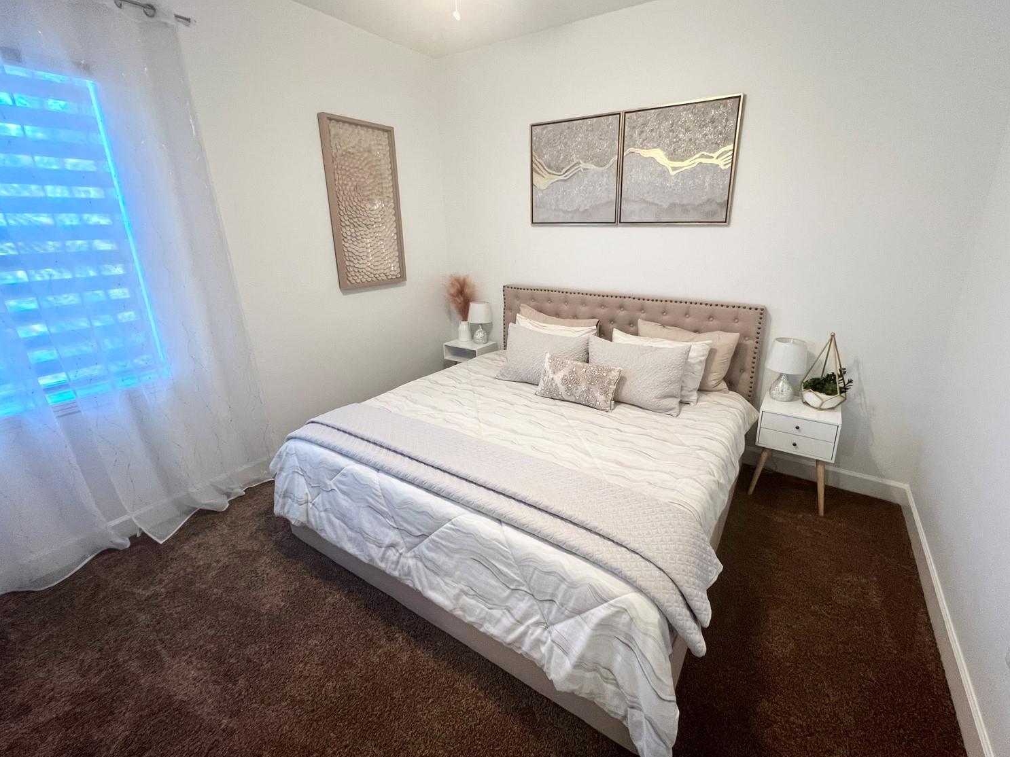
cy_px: 353
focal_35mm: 14
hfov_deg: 102.0
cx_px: 532
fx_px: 408
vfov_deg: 85.5
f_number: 1.8
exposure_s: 1/60
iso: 160
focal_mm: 1.57
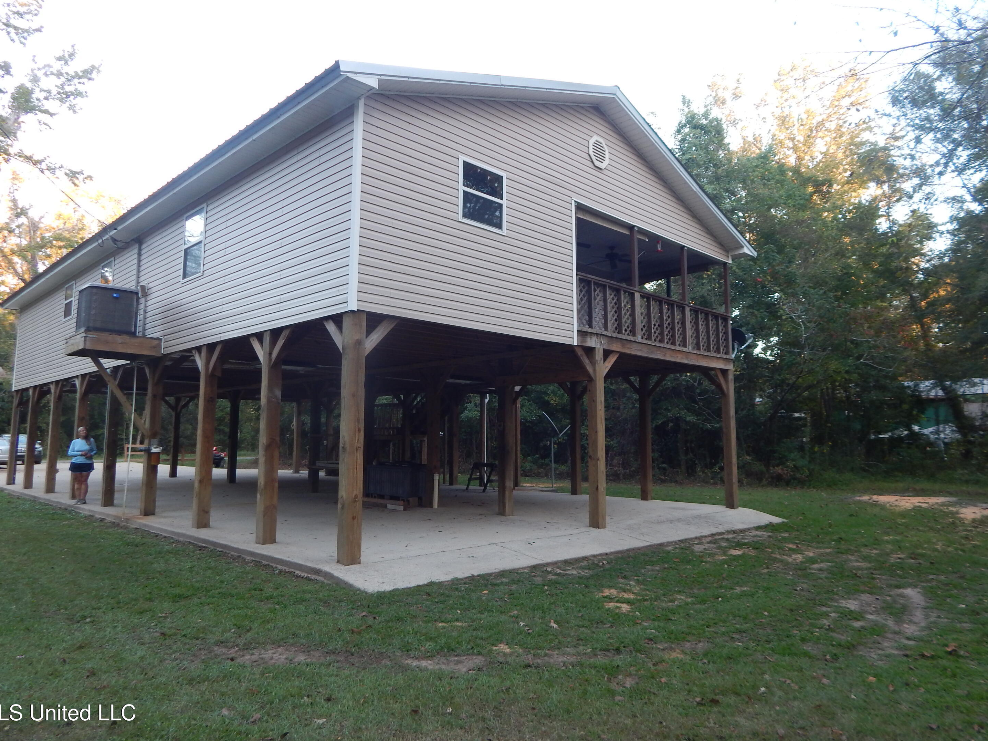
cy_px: 361
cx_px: 493
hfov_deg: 73.9
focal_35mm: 23
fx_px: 656
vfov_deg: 58.9
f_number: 3
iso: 125
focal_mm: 4
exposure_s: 1/40
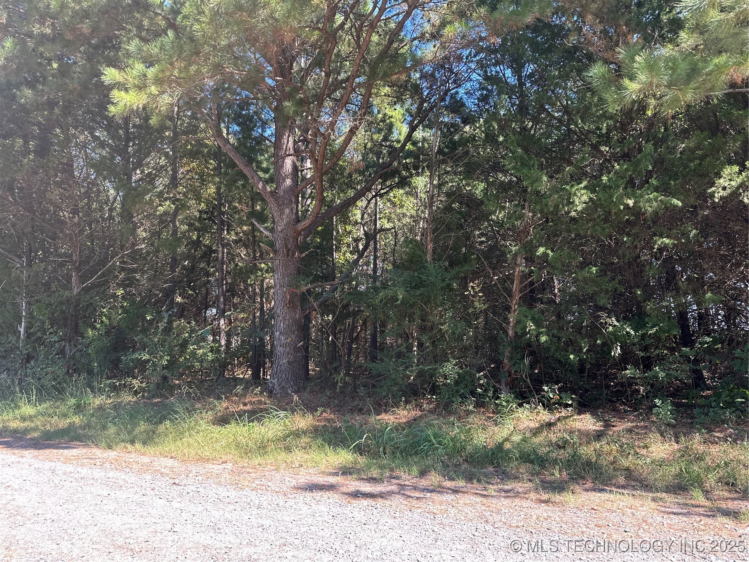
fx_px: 519
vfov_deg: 56.8
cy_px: 281
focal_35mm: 24
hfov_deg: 71.6
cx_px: 374
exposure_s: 1/289
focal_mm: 6.86
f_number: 1.78
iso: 80
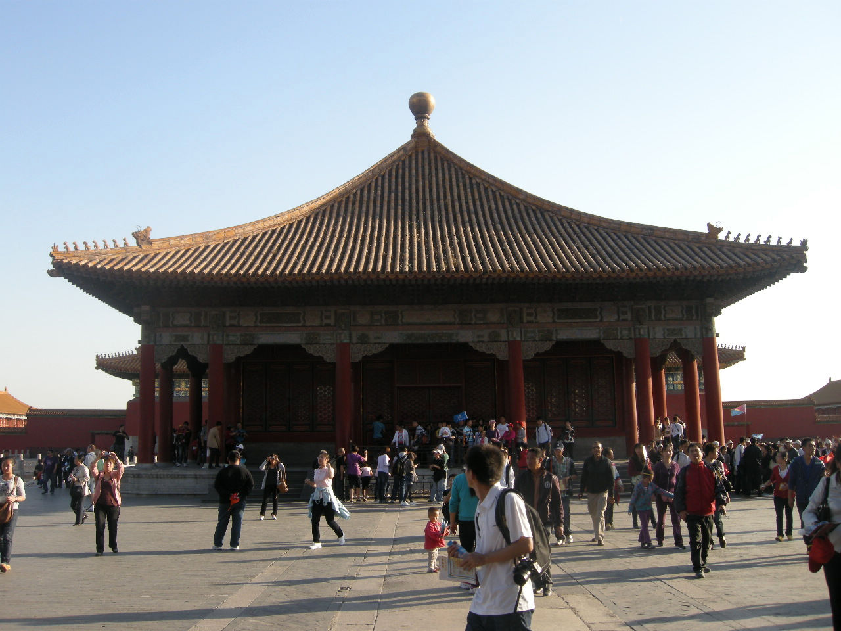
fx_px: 850
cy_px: 316
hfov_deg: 52.6
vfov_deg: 40.7
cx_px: 420
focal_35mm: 35
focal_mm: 7.5
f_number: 4.3
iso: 64
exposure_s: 1/194
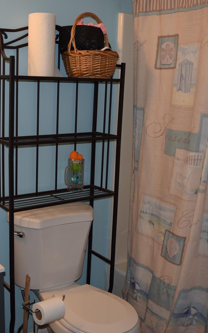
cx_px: 69
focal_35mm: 44
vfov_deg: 45.3
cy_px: 161
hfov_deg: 29.0
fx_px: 399
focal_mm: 18
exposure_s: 1/60
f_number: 3.5
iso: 100
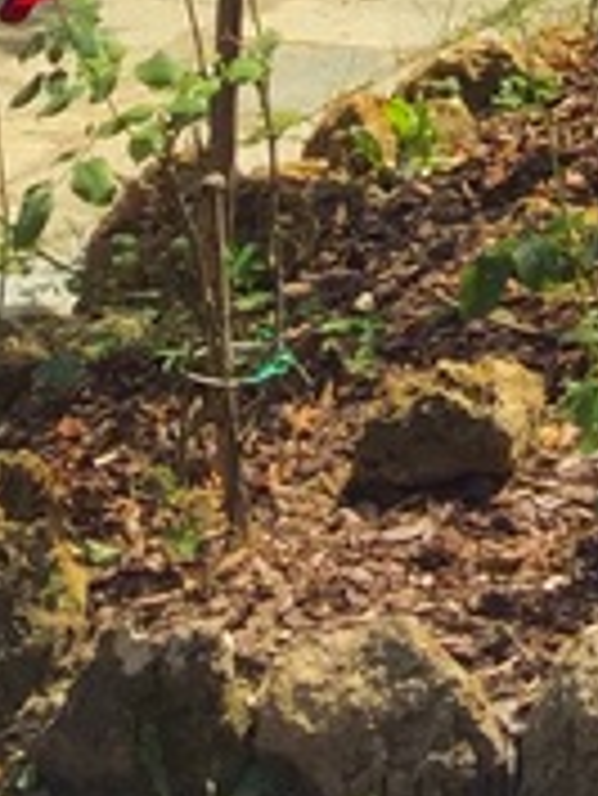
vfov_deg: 9.7
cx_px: 1030
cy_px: -1417
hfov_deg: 8.5
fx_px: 3865
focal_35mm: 168
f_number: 2.2
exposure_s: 1/1236
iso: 32
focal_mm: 4.15
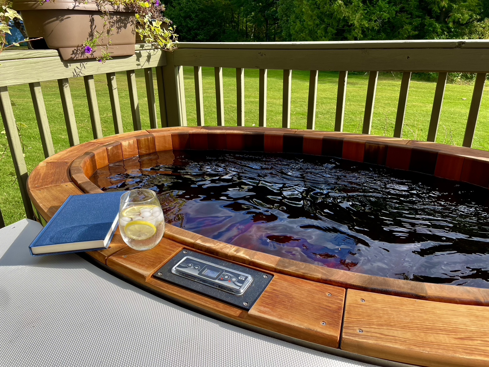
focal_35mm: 26
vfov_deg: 53.1
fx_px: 367
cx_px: 244
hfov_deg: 67.3
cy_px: 184
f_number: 1.6
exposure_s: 1/1195
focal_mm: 4.2
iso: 32
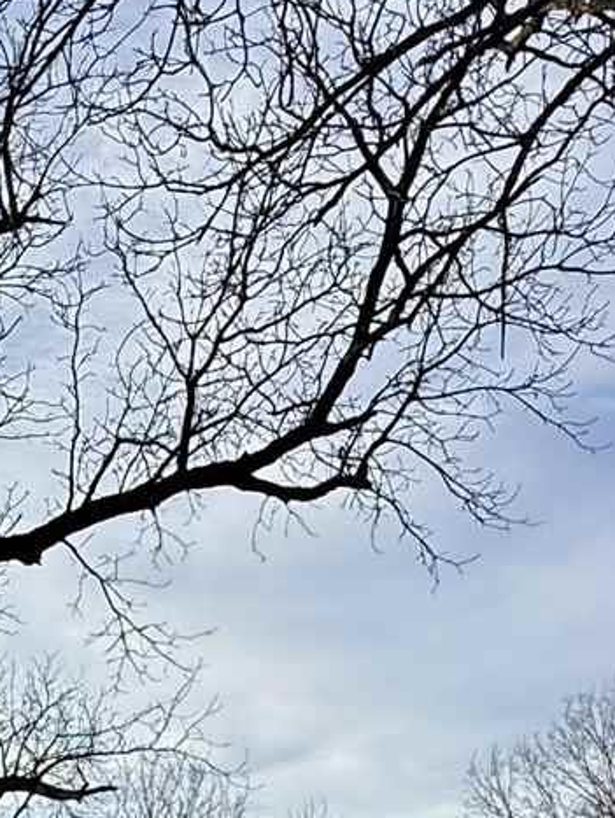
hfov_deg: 19.6
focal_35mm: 69
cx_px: -189
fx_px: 1632
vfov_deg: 24.5
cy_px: 1070
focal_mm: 2.22
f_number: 2.2
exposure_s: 1/2237
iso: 50
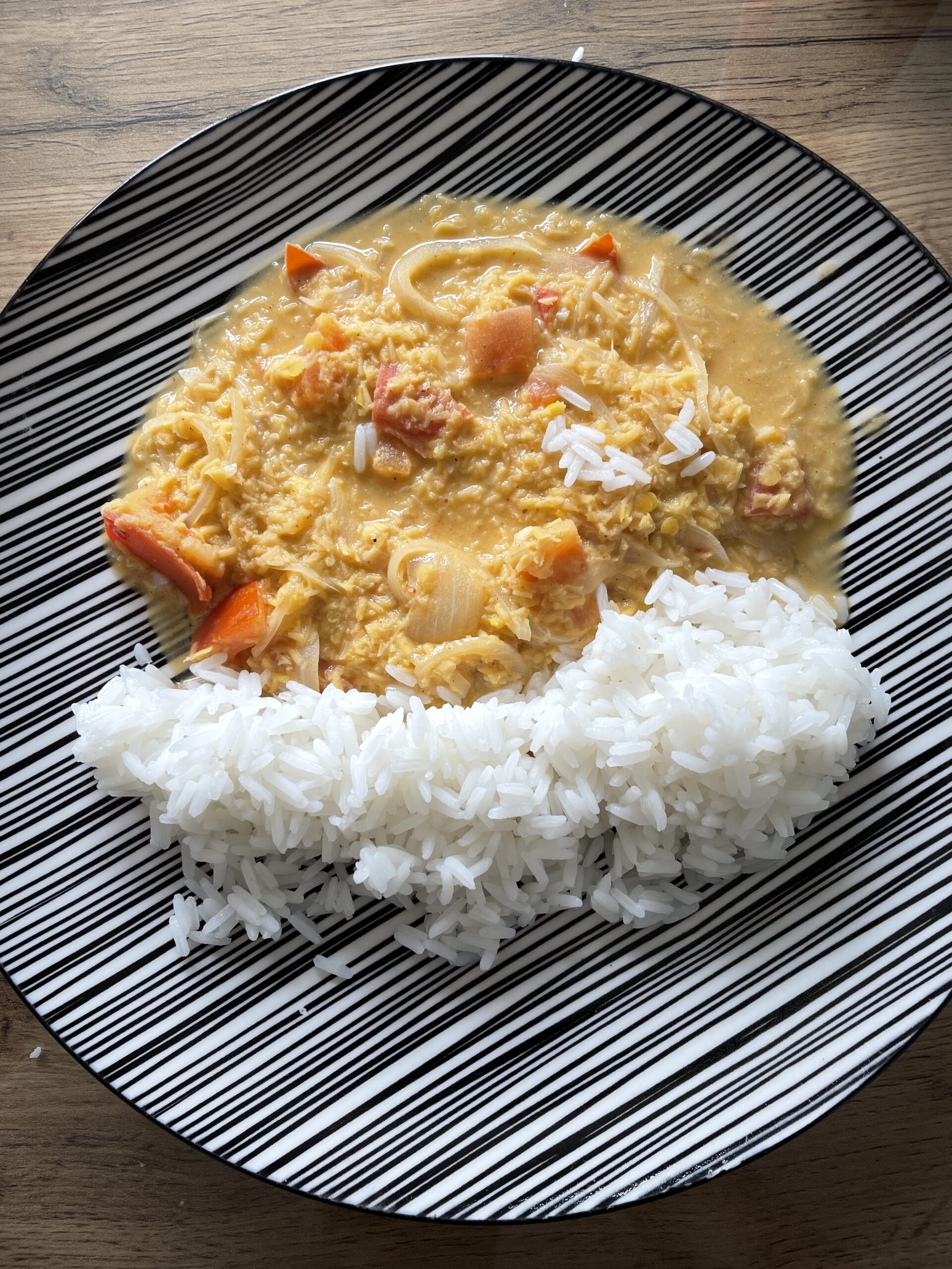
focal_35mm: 26
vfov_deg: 67.3
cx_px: 476
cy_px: 634
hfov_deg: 53.1
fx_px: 953
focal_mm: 4.2
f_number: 1.6
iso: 40
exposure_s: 1/121
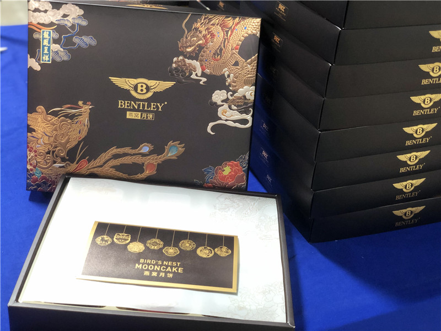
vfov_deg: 28.0
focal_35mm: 52
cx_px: 220
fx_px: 662
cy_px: 166
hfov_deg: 36.8
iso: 160
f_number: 2.4
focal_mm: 6
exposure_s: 1/9
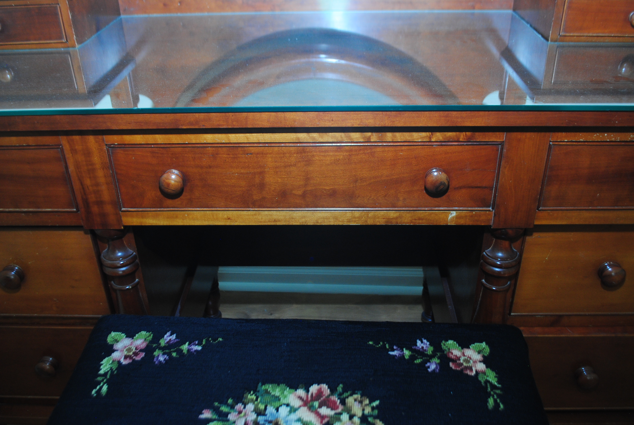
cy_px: 212
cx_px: 317
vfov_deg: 40.1
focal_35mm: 33
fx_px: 582
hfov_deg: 57.2
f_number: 4
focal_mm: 22
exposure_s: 1/25
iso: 400
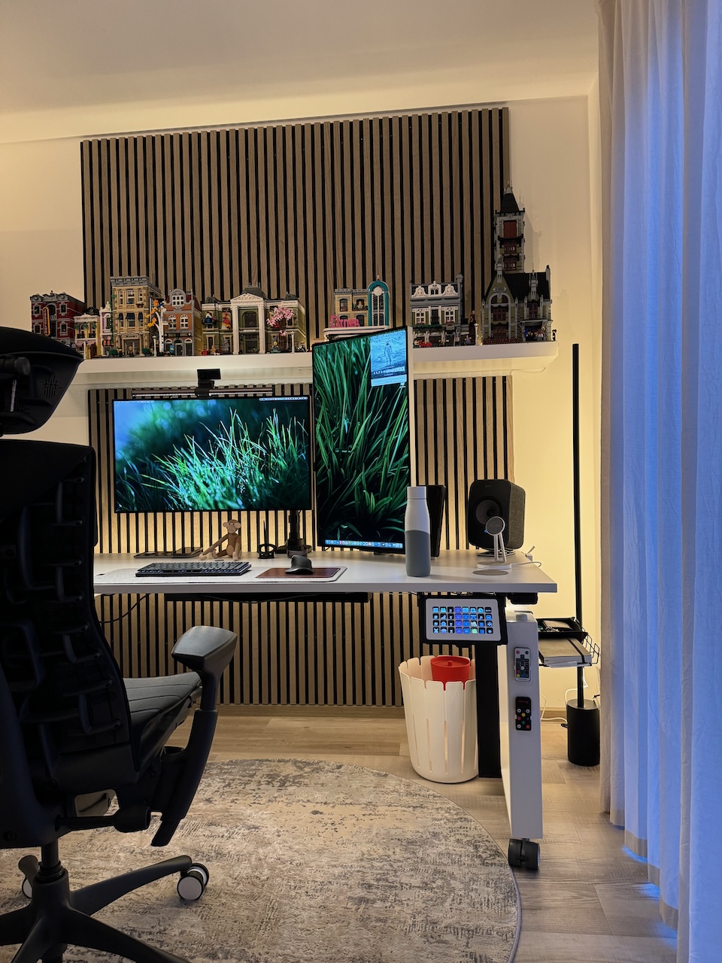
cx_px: 361
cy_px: 482
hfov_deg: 56.8
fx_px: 667
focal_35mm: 24
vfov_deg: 71.6
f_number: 1.78
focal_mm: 6.76
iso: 320
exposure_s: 1/59
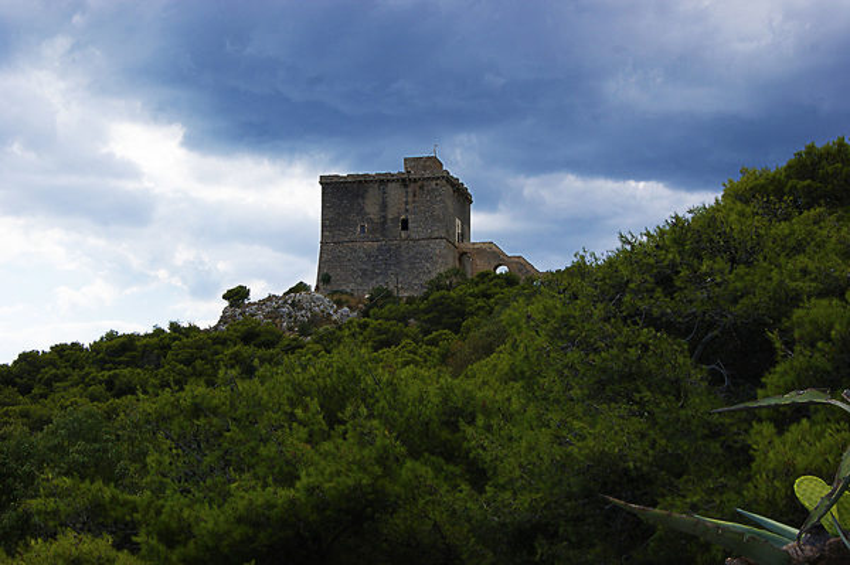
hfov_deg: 37.9
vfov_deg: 25.7
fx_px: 1239
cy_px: 282
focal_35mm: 52
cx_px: 425
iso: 100
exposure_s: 1/125
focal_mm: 35
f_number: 13
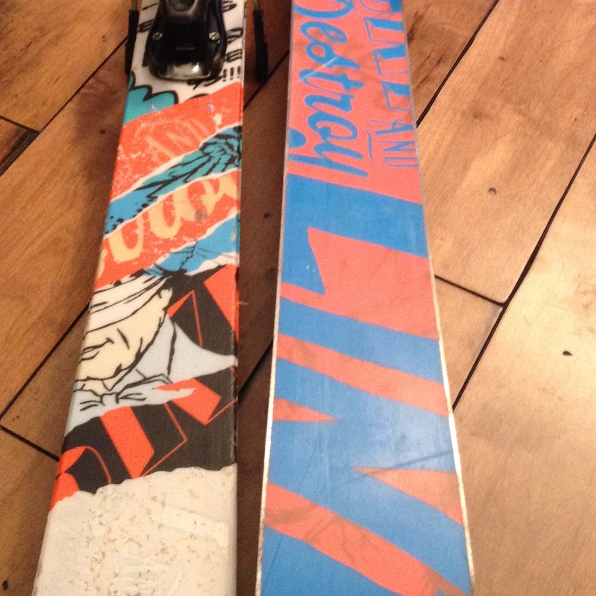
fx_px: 1422
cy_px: 100
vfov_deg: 23.3
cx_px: 273
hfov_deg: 23.7
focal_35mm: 73
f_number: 2.4
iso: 250
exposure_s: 1/20
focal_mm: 4.28
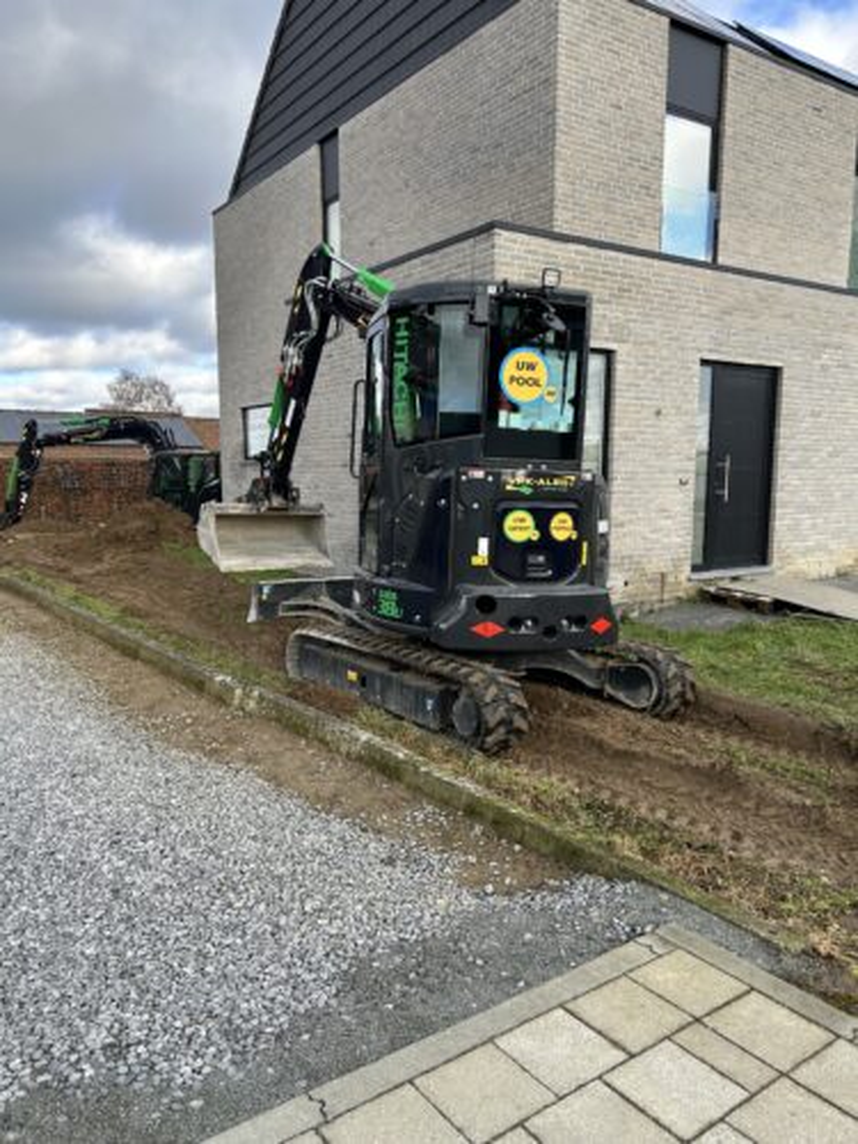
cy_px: 572
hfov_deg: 53.1
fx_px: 859
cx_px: 429
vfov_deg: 67.3
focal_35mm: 26
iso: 50
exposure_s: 1/909
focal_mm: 5.7
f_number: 1.5
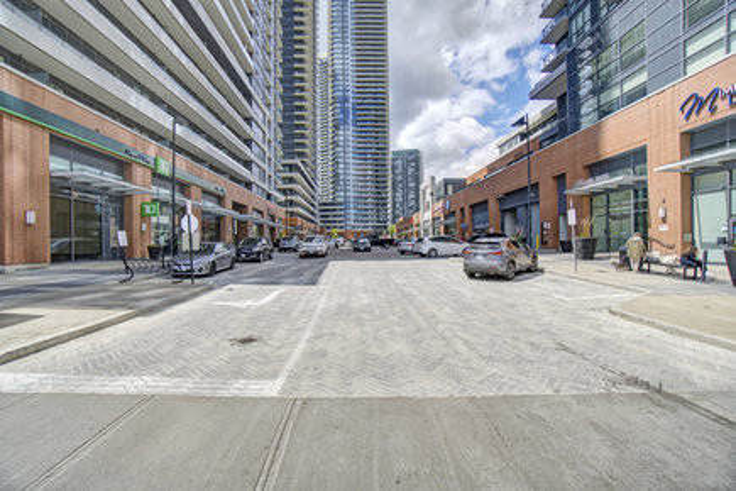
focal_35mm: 15
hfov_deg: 100.4
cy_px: 246
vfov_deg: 77.3
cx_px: 368
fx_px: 307
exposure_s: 1/250
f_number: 8
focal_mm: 10
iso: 100
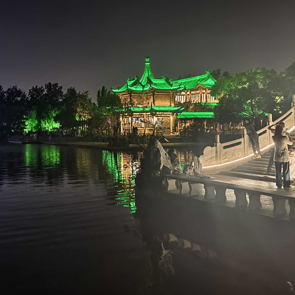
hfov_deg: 43.3
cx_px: 99
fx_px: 366
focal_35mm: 38
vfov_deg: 43.5
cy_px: 111
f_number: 1.57
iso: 1665
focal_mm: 5.6
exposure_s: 1/11.8
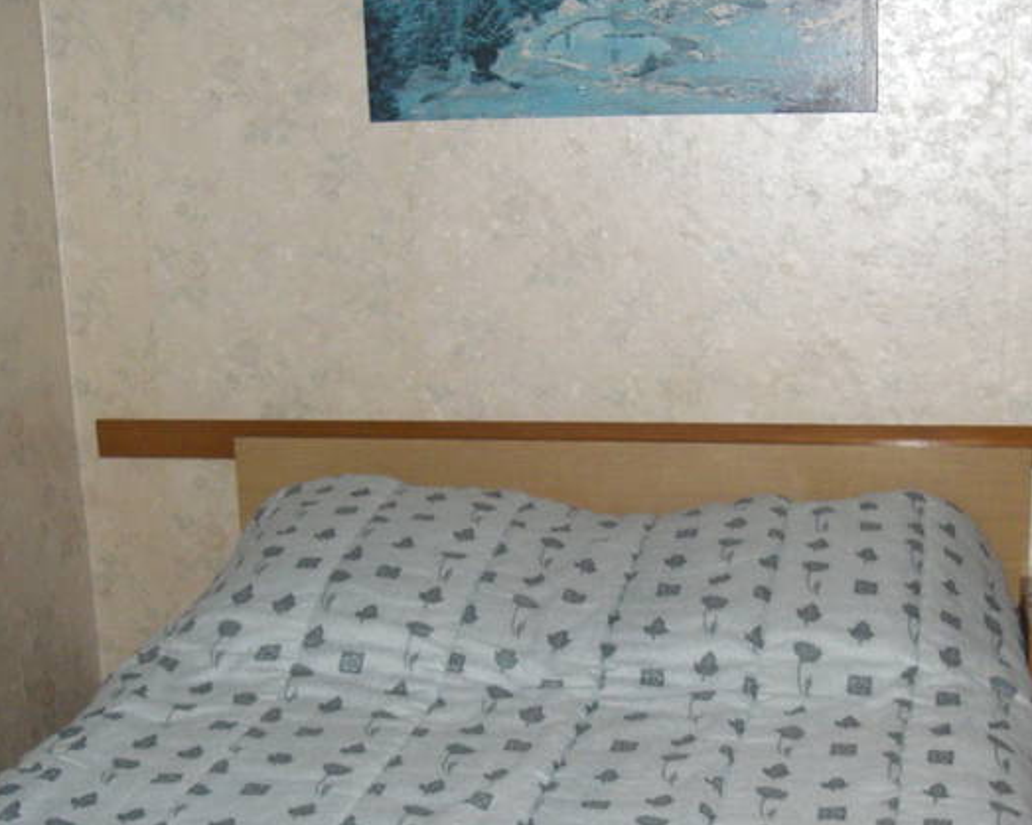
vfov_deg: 27.1
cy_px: 482
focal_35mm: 56
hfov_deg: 33.6
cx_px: 551
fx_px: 1710
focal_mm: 6.3
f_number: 3.1
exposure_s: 1/60
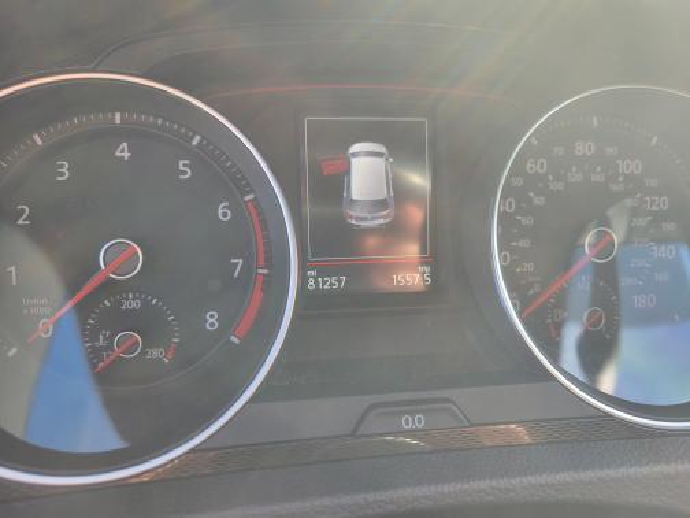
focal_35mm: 26
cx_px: 345
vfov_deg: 53.1
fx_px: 518
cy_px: 259
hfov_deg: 67.3
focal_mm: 5.4
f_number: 1.8
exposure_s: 1/120
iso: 64
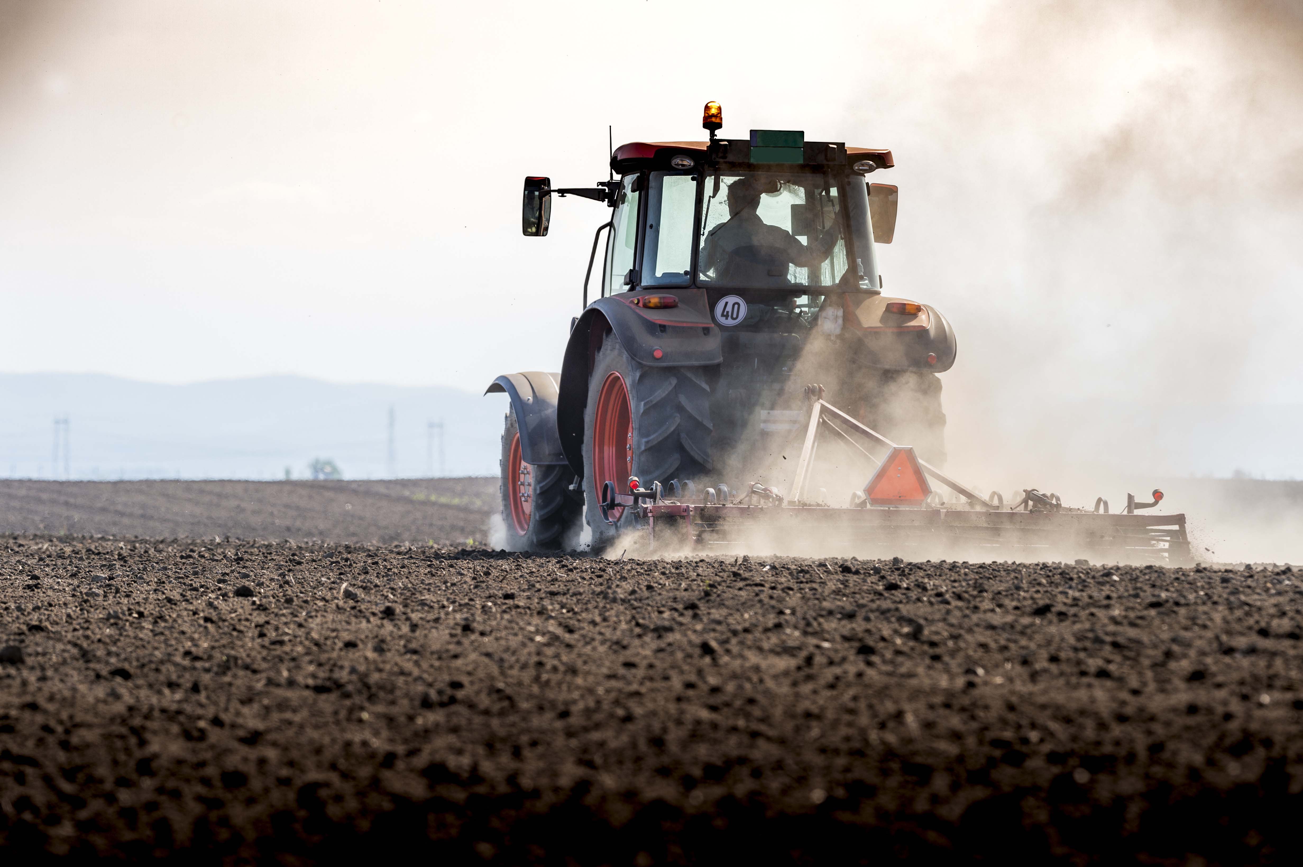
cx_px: 652
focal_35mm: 200
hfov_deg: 10.3
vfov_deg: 6.9
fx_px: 7235
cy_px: 434
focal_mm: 200
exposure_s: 1/500
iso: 100
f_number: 5.6
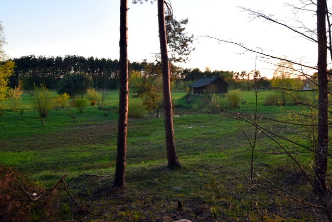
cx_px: 197
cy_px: 93
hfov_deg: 63.2
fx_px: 268
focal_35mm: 29
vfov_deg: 44.9
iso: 400
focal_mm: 16
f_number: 9
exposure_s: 1/125
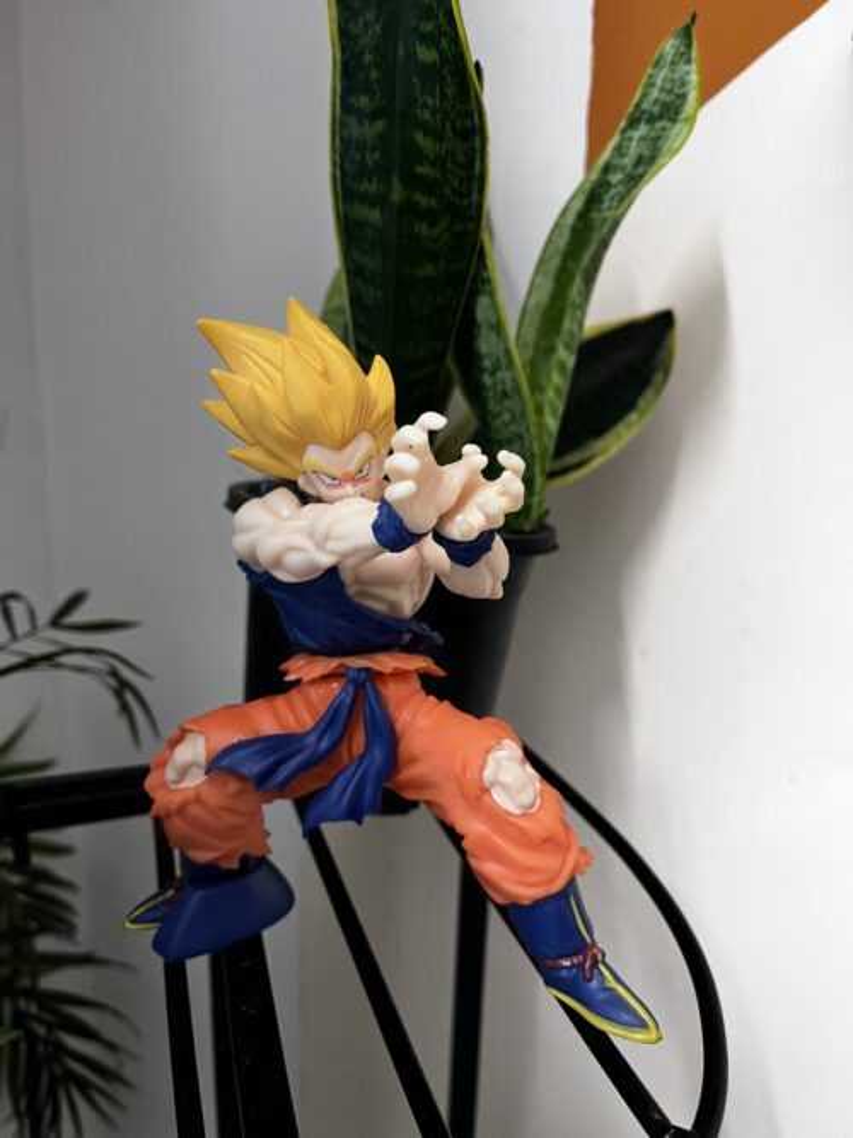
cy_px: 569
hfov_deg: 53.0
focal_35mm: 26
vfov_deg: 67.3
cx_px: 426
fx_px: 855
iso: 400
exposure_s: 1/33
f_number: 1.6
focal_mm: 5.1
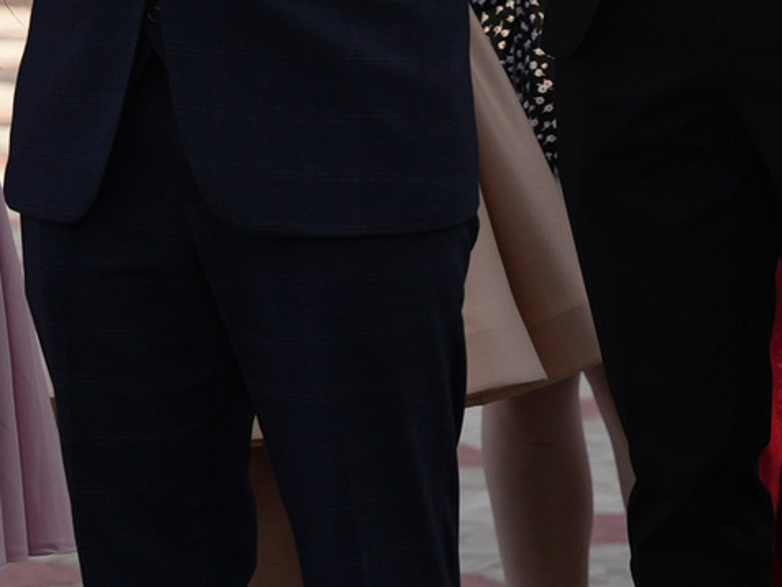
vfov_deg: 4.1
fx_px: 8178
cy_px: -185
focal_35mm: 362
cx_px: 672
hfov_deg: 5.5
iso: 160
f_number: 2.8
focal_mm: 70
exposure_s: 1/500
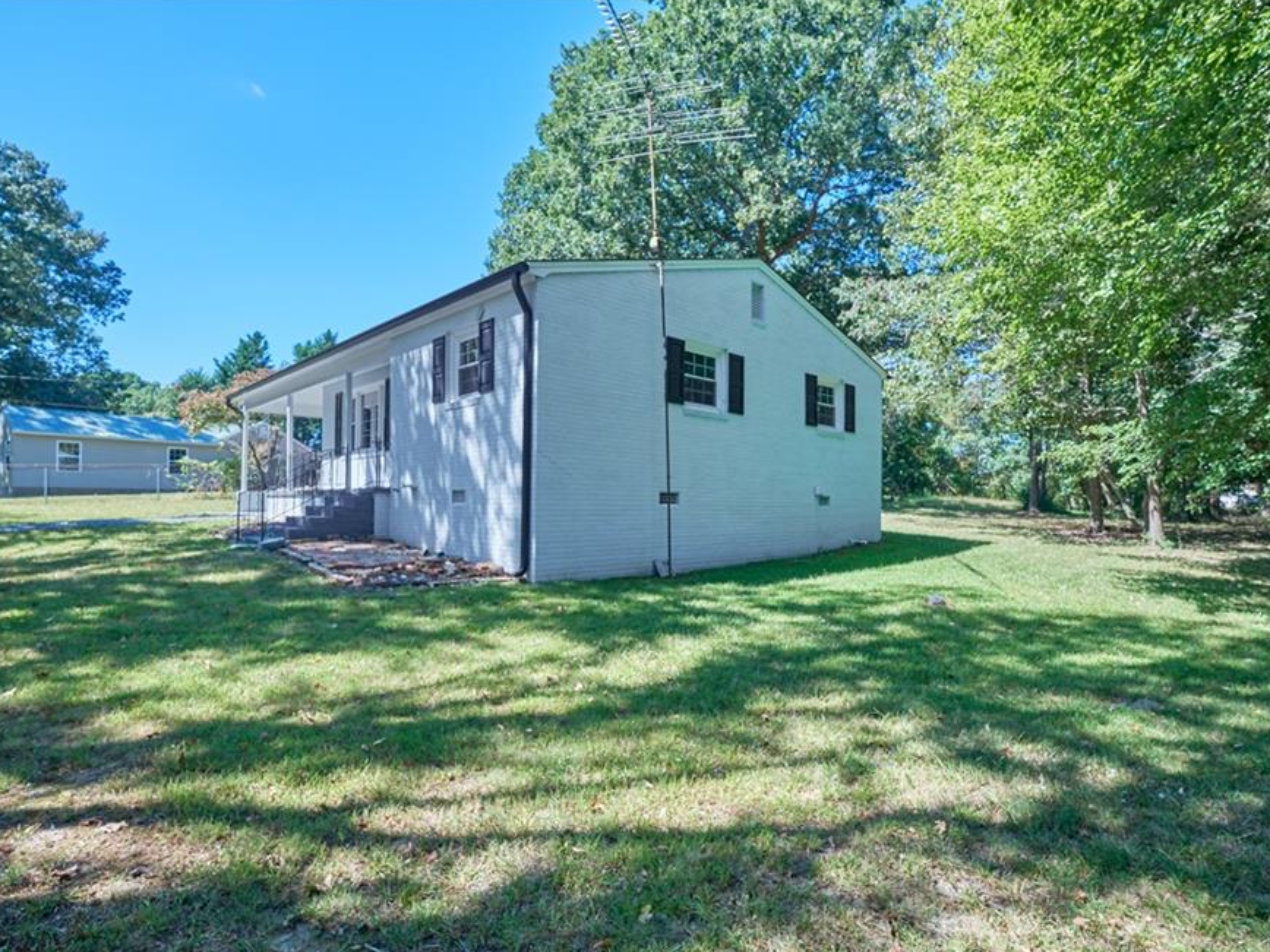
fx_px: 624
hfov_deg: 90.6
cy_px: 494
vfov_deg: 74.7
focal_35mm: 17
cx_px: 713
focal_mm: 10
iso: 320
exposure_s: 1/26
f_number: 4
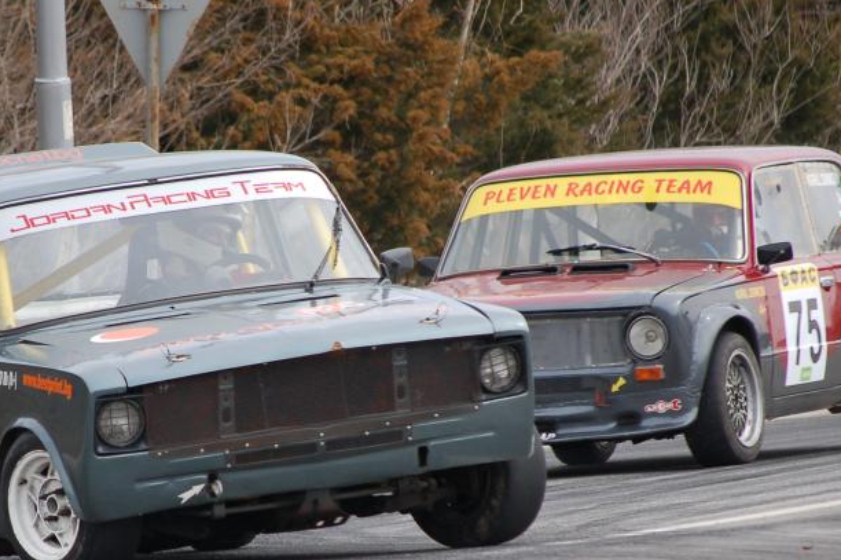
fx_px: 11718
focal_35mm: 502
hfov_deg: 4.1
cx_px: 282
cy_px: 435
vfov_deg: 2.7
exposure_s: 1/640
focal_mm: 200
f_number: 5.6
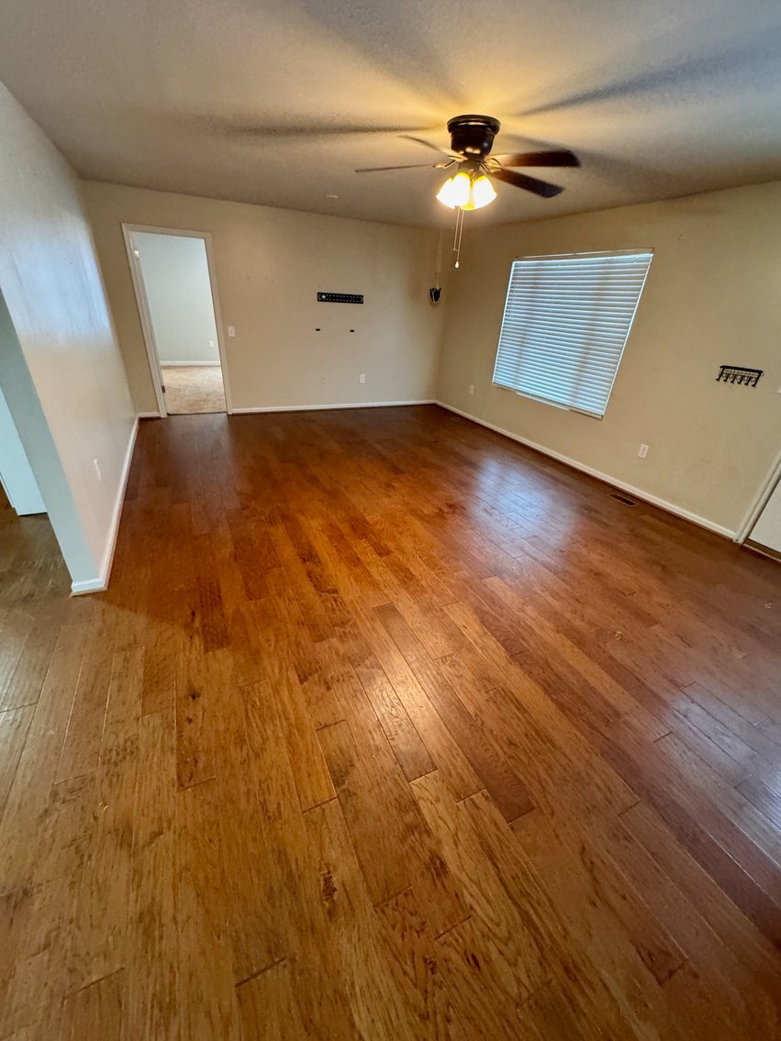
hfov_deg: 85.7
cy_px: 520
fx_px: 421
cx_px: 390
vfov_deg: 102.1
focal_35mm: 14
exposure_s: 1/60
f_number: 2.2
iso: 800
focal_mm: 2.22
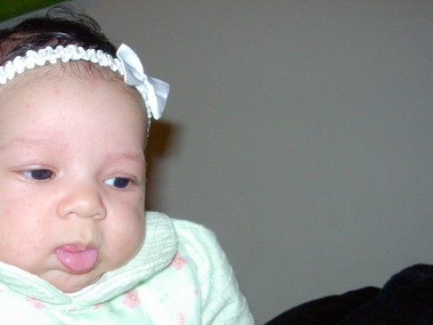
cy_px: 212
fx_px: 626
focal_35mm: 50
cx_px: 151
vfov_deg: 29.0
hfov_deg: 37.8
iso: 400
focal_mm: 7.8
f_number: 4.8
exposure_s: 1/64
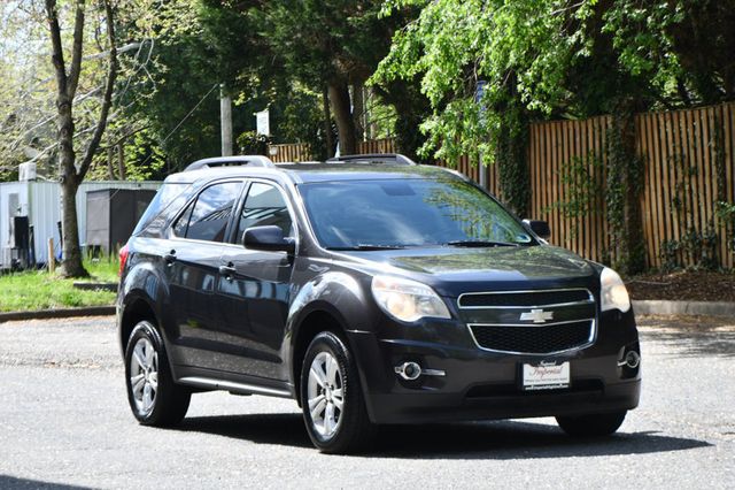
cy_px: 245
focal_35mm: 129
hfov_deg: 15.9
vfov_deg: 10.6
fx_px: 2632
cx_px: 368
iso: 100
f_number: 8
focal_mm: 86
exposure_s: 1/250
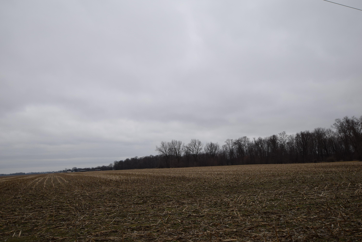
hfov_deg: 61.9
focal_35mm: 30
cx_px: 181
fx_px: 302
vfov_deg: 43.7
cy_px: 121
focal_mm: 20
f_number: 8
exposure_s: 1/250
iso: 400
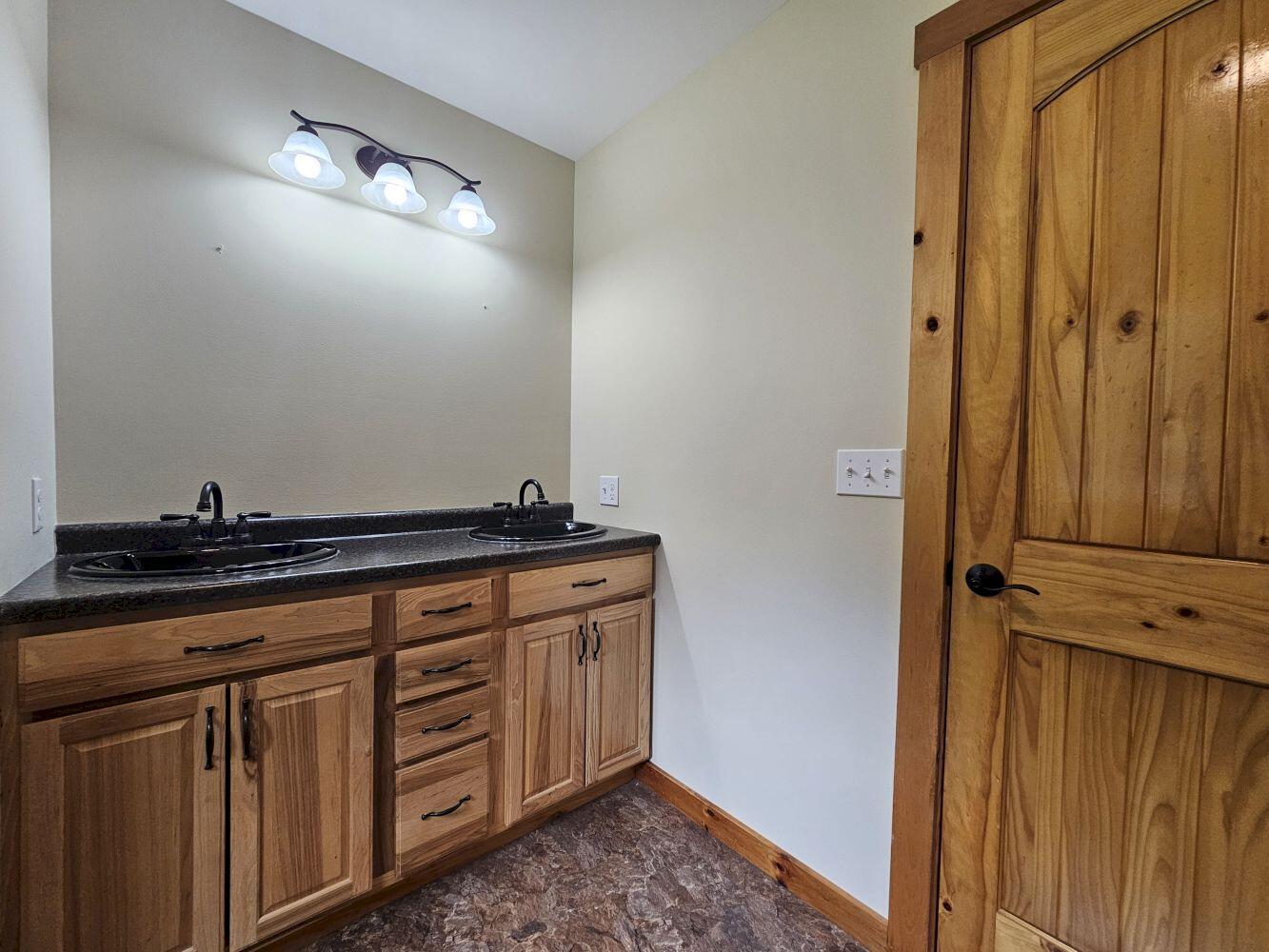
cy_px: 476
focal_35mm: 13
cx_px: 634
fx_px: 477
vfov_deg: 89.9
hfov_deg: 106.2
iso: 100
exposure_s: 1/60
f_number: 2.2
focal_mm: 2.2
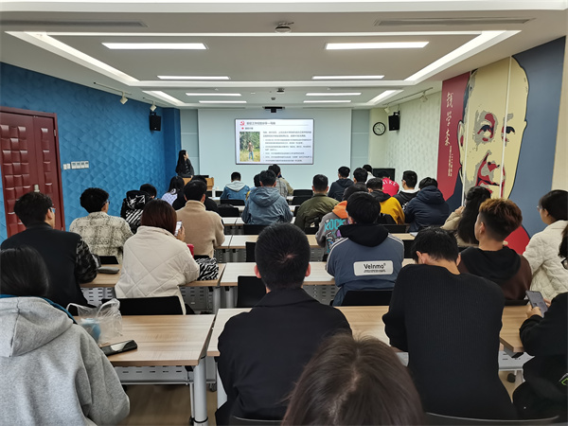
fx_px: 427
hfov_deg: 67.3
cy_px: 213
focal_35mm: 26
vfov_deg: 53.1
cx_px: 284
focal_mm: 5.58
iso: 320
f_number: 1.8
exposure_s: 1/50
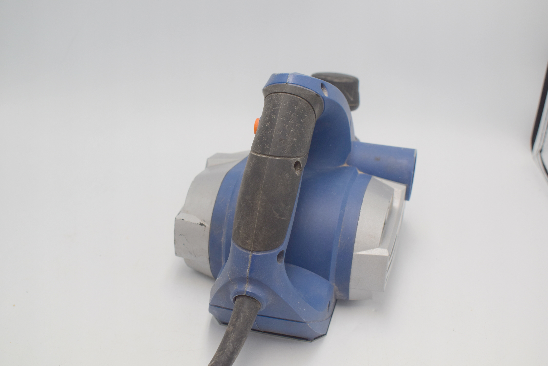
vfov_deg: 29.0
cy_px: 183
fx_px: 708
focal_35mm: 46
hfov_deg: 42.3
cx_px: 274
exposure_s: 1/200
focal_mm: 31
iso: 400
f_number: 7.1
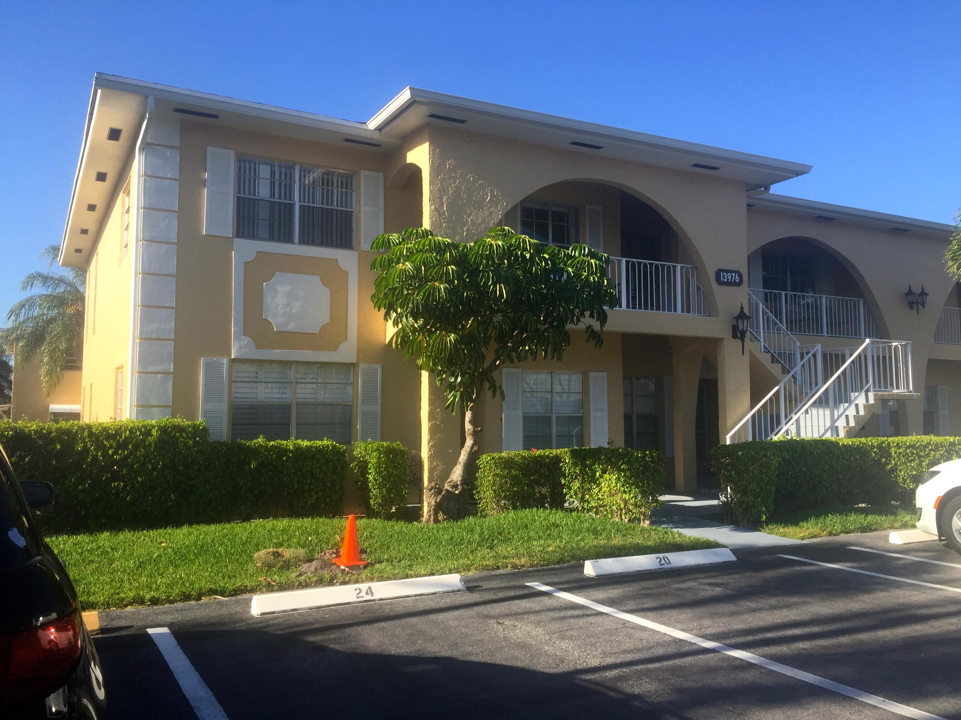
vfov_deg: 48.2
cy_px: 360
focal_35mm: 29
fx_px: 805
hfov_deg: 61.7
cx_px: 480
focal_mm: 4.15
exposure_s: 1/1163
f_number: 2.2
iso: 32
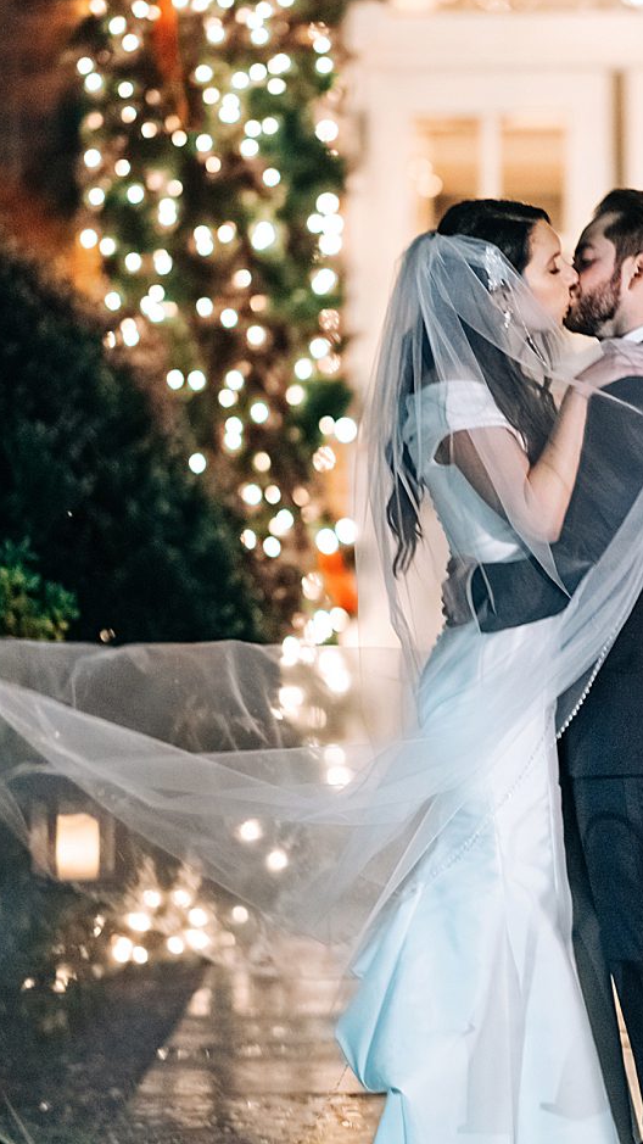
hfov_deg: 7.3
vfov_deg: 13.0
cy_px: 463
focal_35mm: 165
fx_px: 5003
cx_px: 443
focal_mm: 105
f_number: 1.4
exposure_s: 1/50
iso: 800
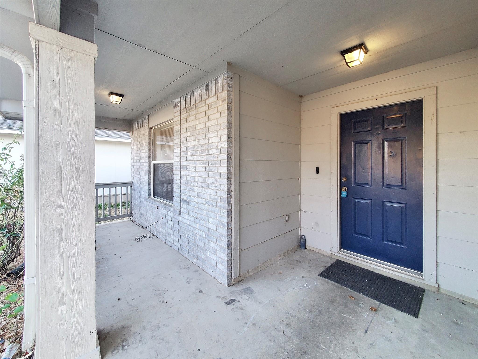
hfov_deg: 106.2
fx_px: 180
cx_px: 239
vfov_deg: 89.9
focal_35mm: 13
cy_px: 180
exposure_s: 1/60
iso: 125
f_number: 2.2
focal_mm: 1.8
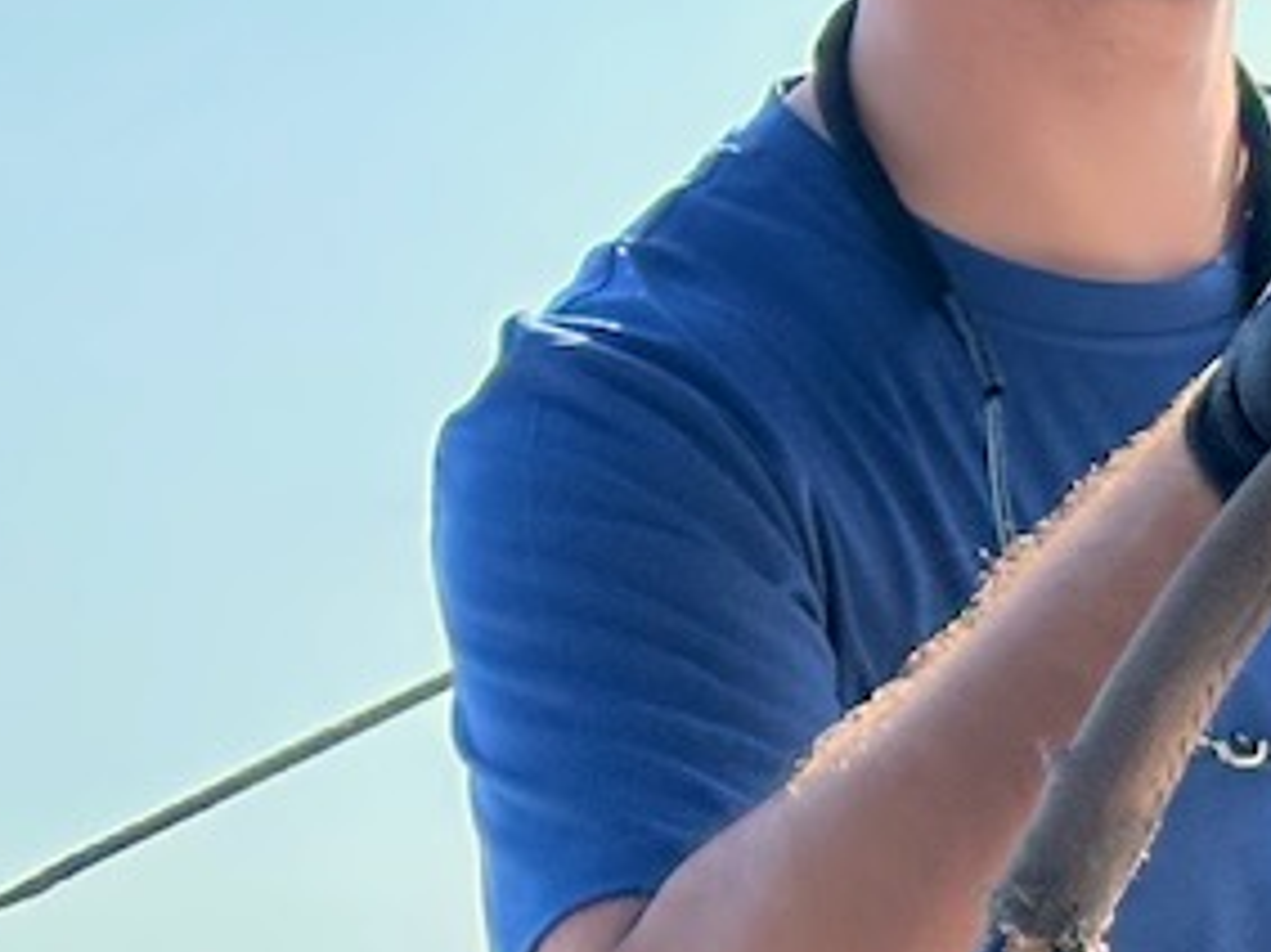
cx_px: -72
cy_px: 1239
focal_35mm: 217
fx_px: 7964
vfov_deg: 6.8
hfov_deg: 9.1
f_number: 1.78
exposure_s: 1/3597
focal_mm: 6.86
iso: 64
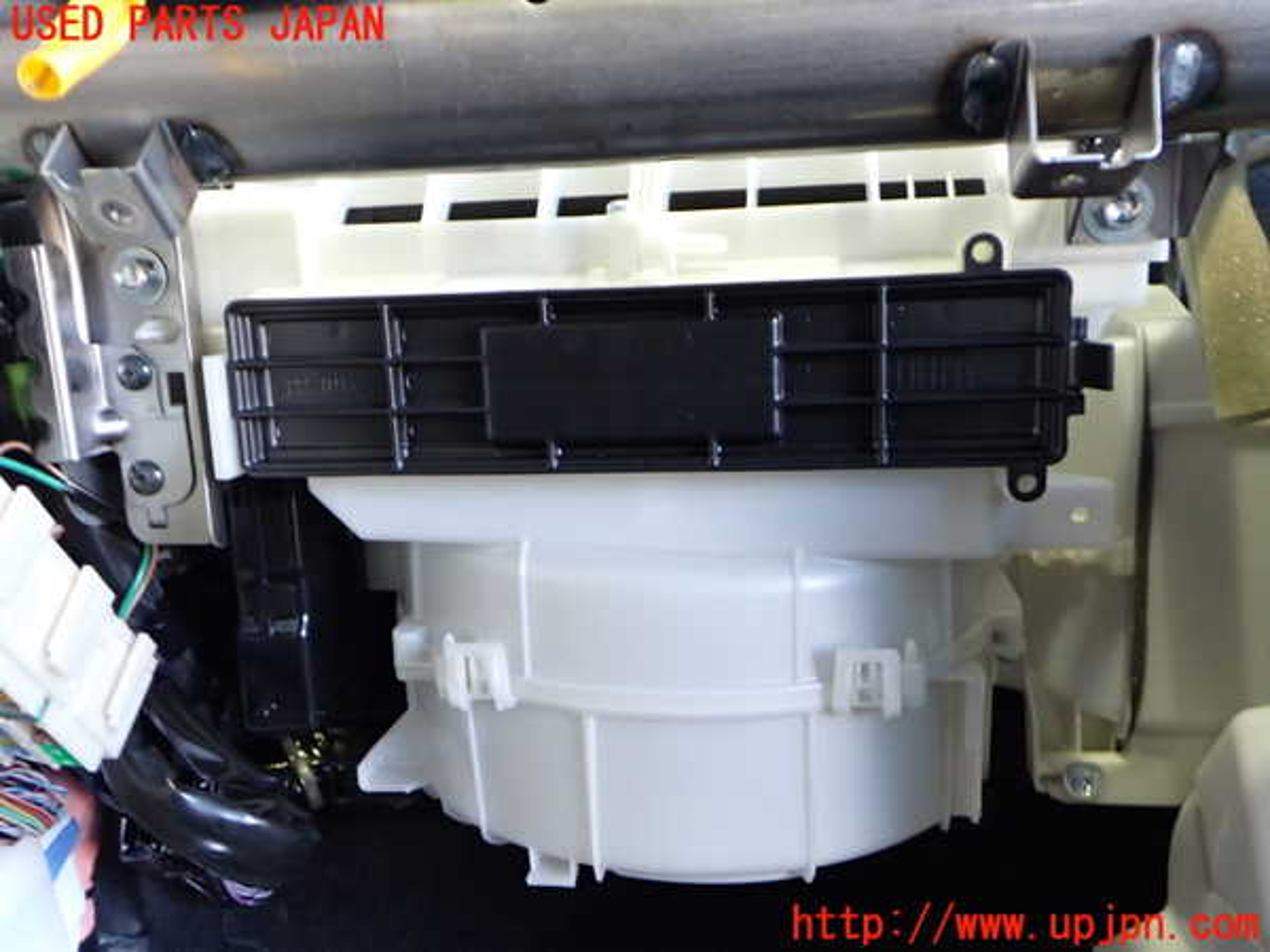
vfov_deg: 46.8
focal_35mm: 30
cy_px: 476
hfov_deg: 60.0
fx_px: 1101
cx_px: 635
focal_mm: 5.4
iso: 320
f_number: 2.3
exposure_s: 1/30
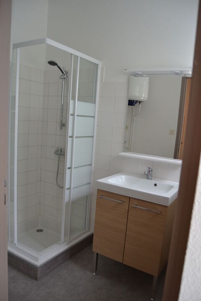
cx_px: 100
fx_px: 226
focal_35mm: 27
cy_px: 150
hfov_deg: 47.9
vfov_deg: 67.4
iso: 400
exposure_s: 1/60
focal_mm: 18
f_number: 4
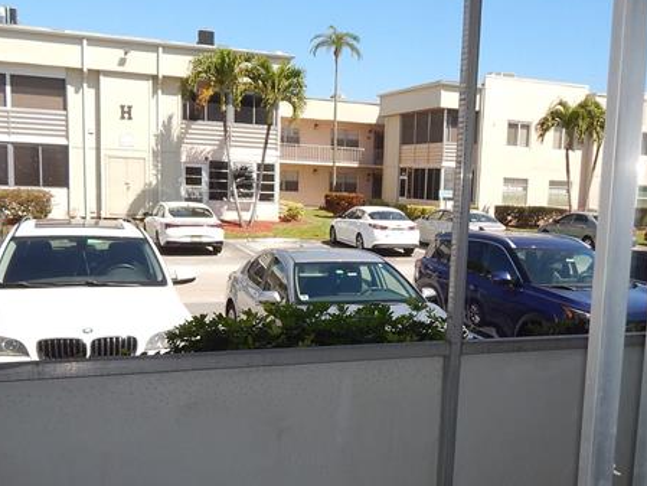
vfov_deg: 35.0
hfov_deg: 45.4
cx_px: 399
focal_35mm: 41
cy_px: 297
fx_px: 767
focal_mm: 4
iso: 125
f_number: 3
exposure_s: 1/800
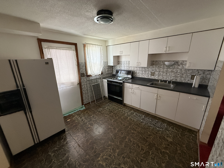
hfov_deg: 102.1
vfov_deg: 85.7
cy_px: 84
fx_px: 91
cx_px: 112
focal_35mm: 14
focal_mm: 2.22
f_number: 2.2
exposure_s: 1/120
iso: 500
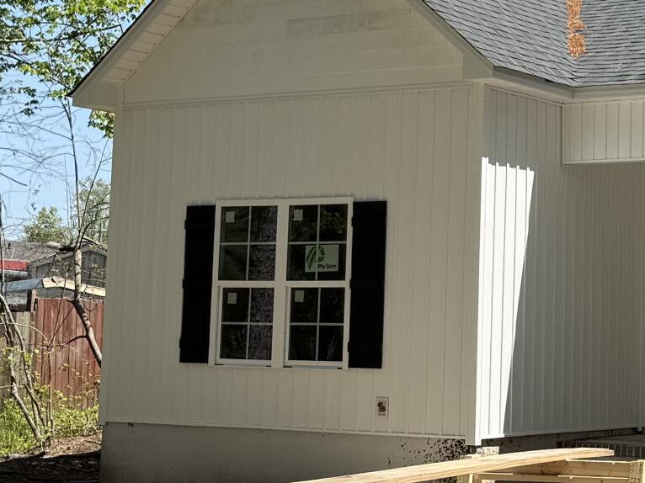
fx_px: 1751
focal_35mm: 94
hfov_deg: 20.5
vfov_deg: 15.6
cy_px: 121
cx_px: 549
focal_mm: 6.76
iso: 80
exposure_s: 1/2703
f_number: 1.78
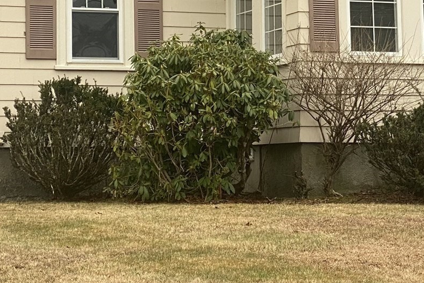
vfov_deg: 9.7
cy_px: 15
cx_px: 327
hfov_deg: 14.5
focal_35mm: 141
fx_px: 1661
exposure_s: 1/264
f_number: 2
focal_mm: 6
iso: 20
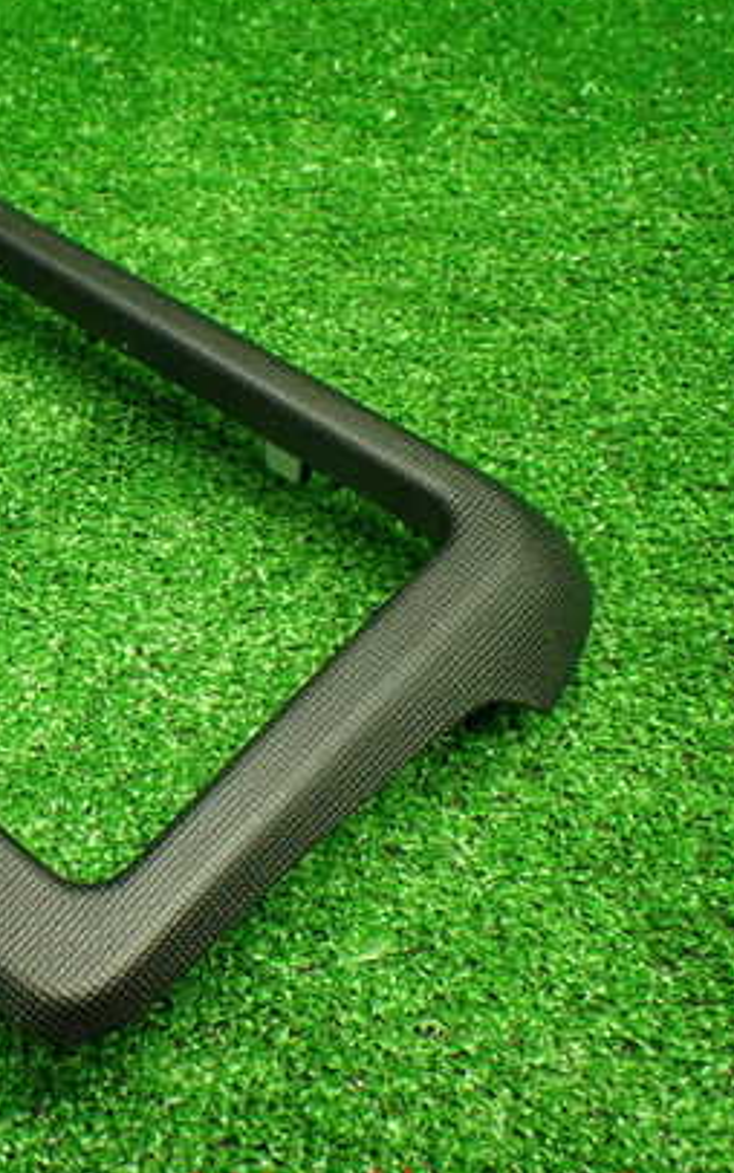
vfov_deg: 42.6
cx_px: -23
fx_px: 1503
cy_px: 586
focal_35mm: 47
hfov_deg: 25.9
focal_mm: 5.4
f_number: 2.3
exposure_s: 1/125
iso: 800
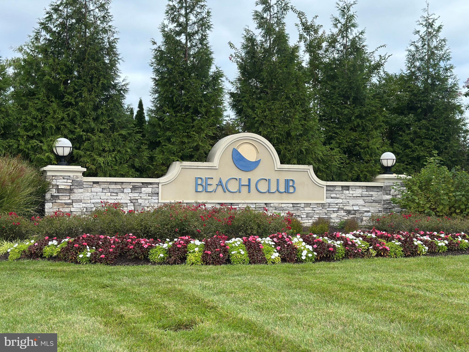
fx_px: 650
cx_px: 234
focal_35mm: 48
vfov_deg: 30.3
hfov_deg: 39.7
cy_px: 176
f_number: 1.78
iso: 100
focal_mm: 6.86
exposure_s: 1/2809
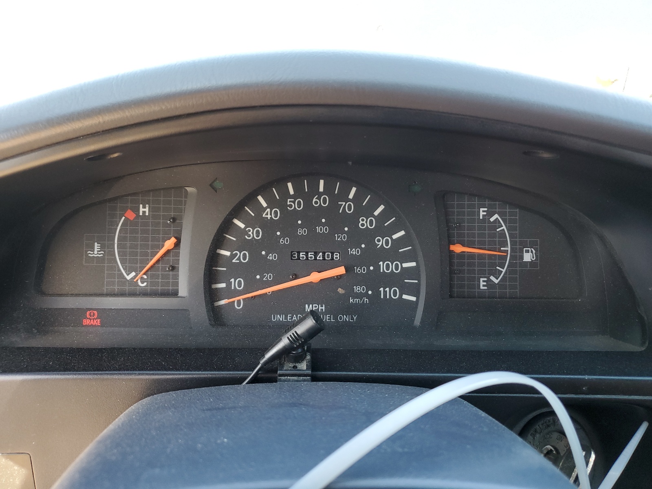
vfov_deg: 53.1
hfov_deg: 67.3
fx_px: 490
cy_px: 244
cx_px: 326
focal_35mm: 26
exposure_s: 1/120
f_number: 1.5
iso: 69
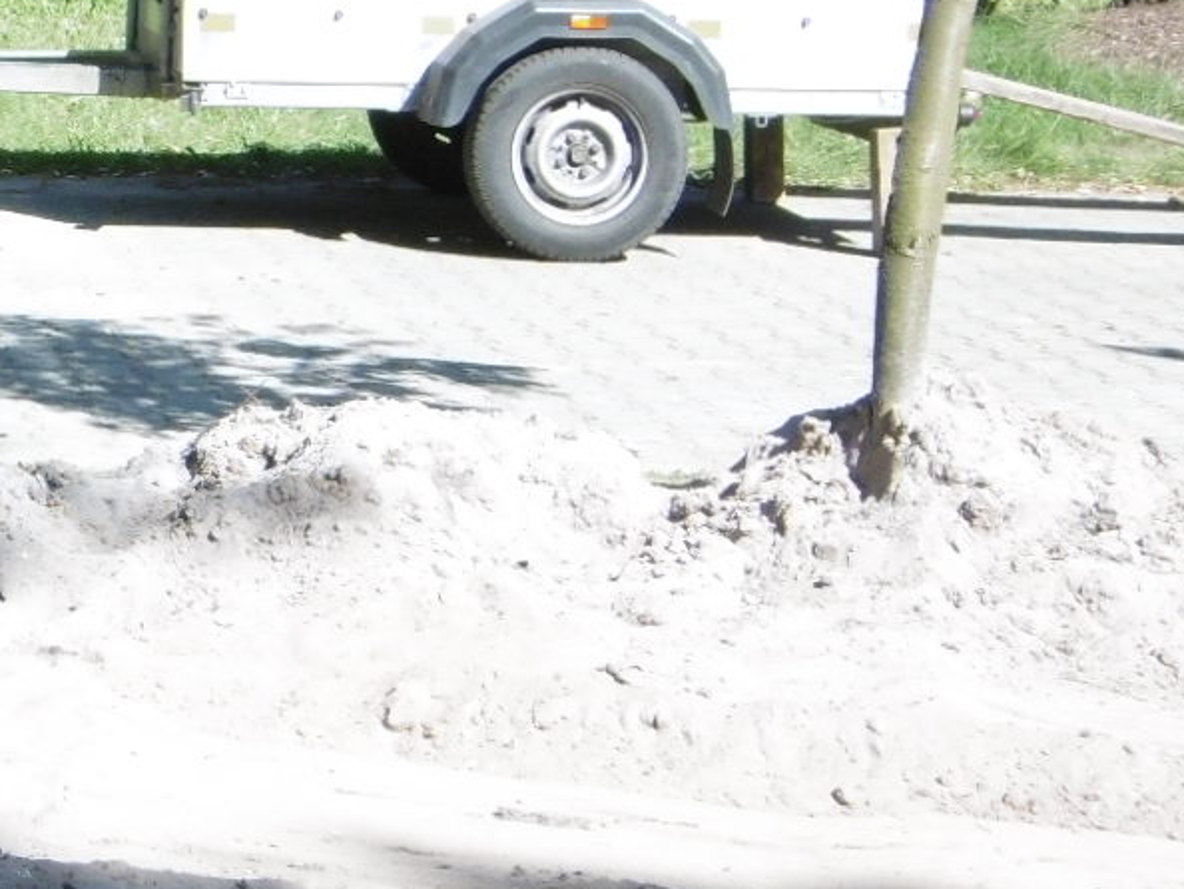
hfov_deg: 14.3
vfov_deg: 11.3
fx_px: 4483
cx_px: -431
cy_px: 177
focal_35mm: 131
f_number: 3.7
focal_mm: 6.8
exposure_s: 1/320
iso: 100
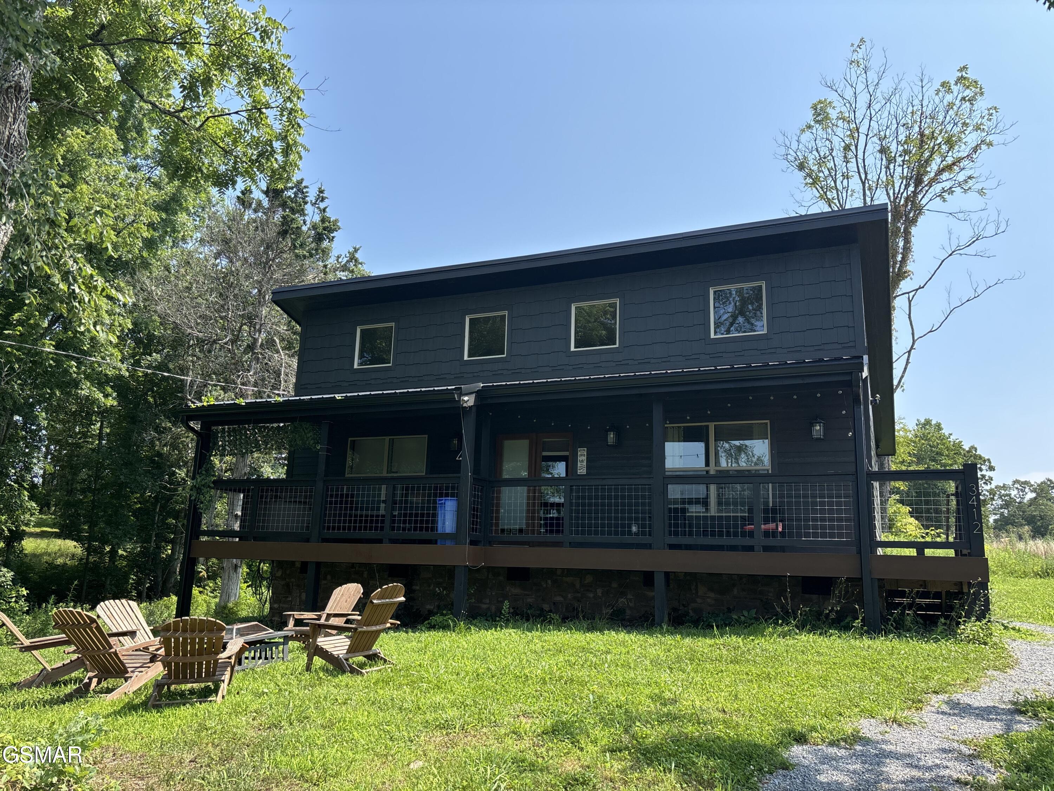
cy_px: 396
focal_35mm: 26
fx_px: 792
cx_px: 527
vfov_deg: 53.1
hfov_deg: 67.3
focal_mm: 5.96
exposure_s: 1/1984
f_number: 1.6
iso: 50
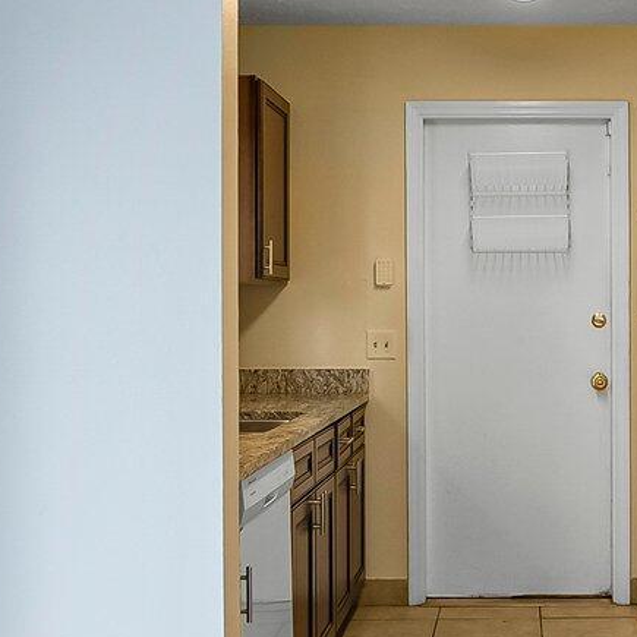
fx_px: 1083
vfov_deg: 32.8
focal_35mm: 52
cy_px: 286
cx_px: 540
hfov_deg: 31.6
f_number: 8
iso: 500
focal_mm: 13
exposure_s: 1/5
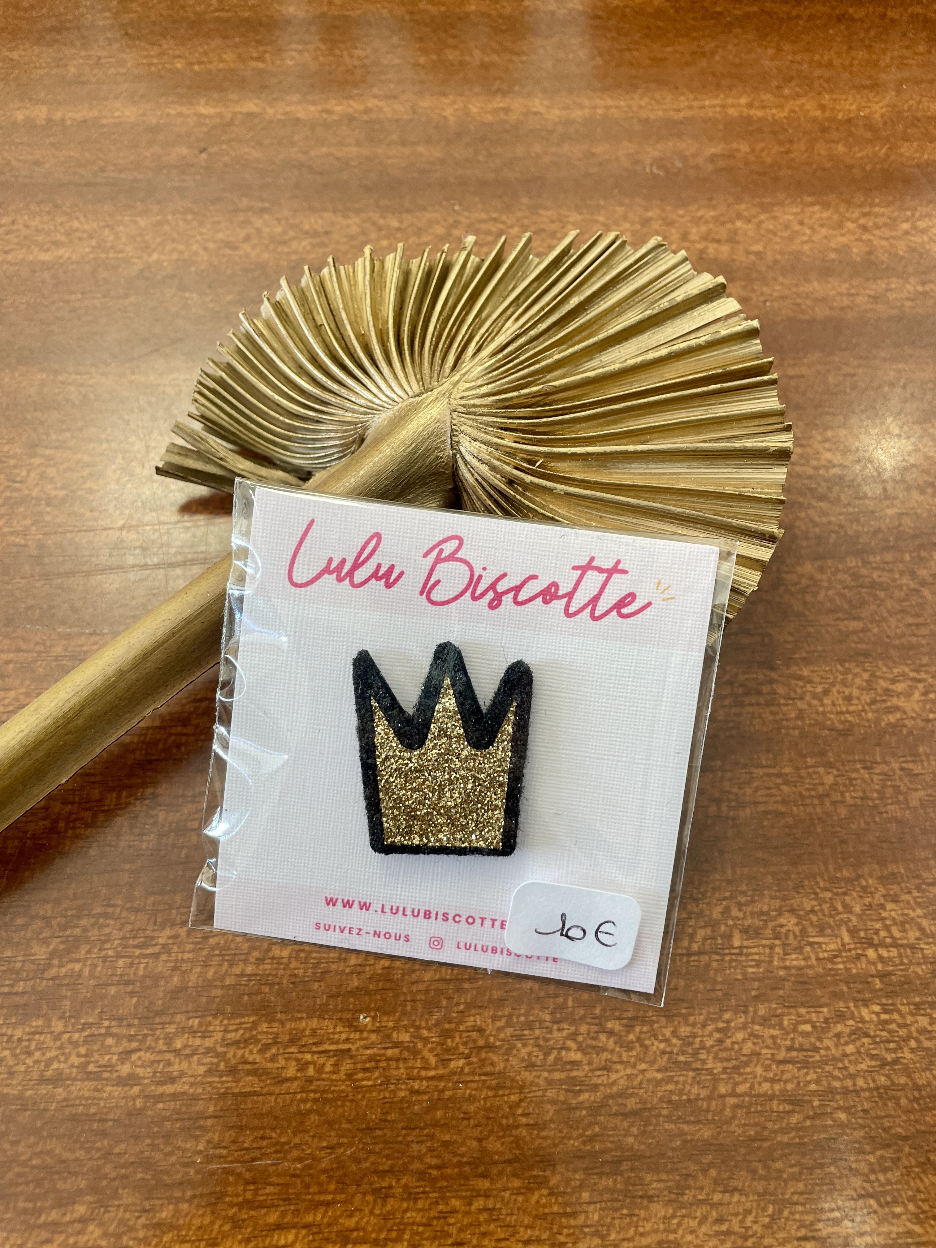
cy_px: 624
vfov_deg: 67.3
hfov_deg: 53.1
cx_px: 468
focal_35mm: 26
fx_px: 937
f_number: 1.6
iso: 64
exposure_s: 1/100
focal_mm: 4.2
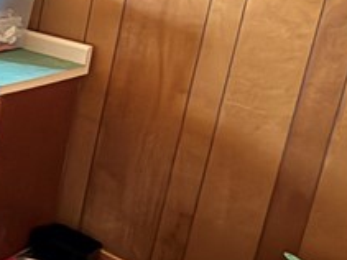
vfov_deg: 20.9
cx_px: -286
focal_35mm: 68
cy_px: 2
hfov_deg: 20.1
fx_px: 681
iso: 800
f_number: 2.2
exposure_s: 1/20
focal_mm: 2.22
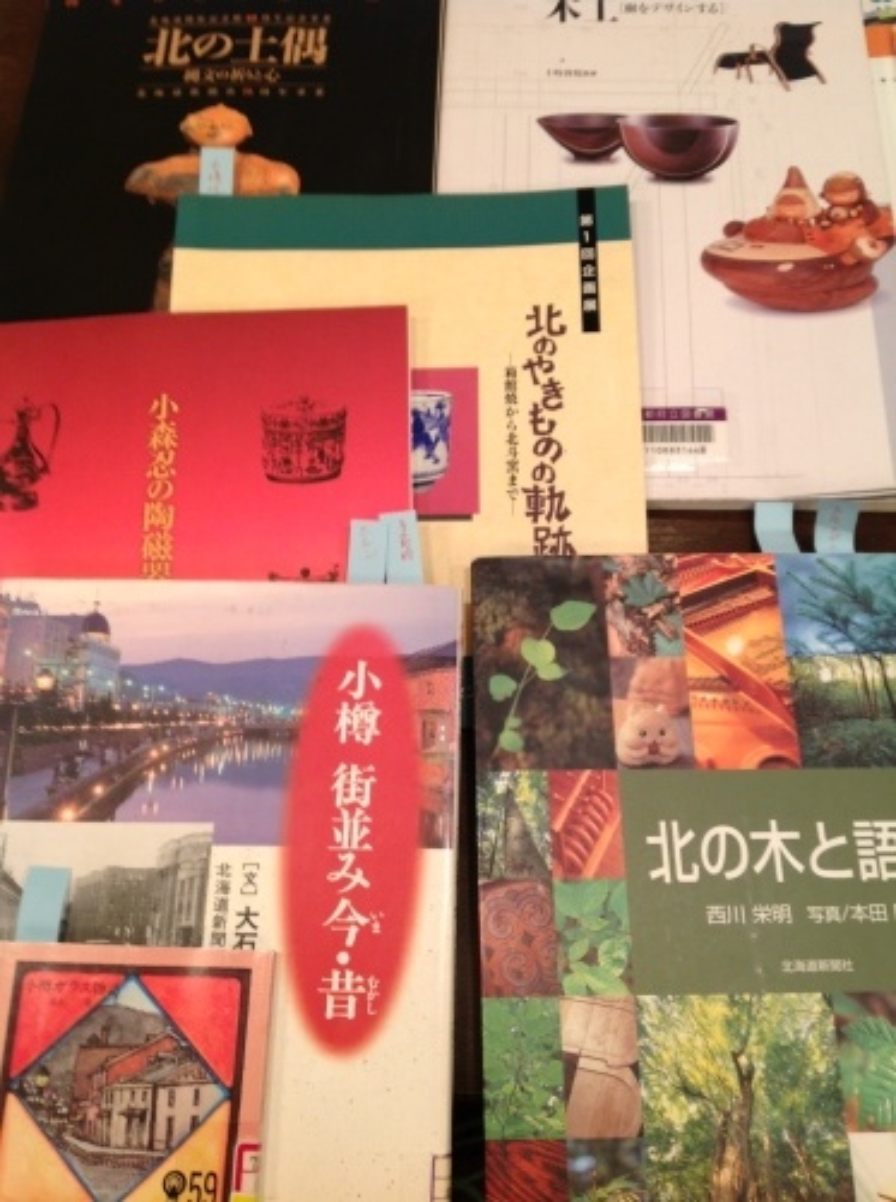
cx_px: 448
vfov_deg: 52.7
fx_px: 1212
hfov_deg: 40.6
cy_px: 601
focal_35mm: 35
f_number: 2.4
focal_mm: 4.28
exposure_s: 1/17
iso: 50
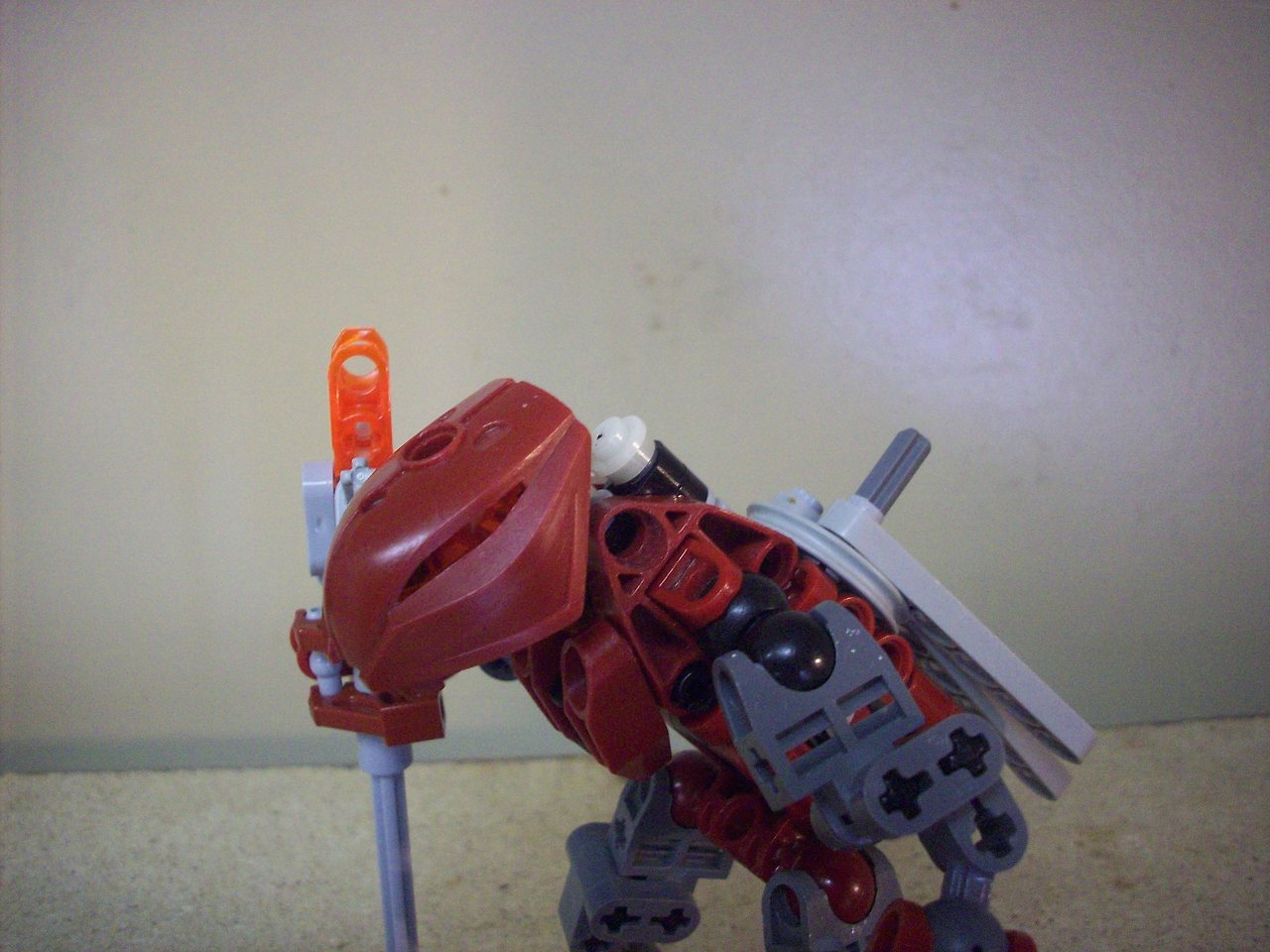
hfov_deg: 50.1
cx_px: 635
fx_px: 1357
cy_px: 476
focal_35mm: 37
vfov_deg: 38.7
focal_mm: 6.2
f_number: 2.8
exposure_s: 1/8
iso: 200
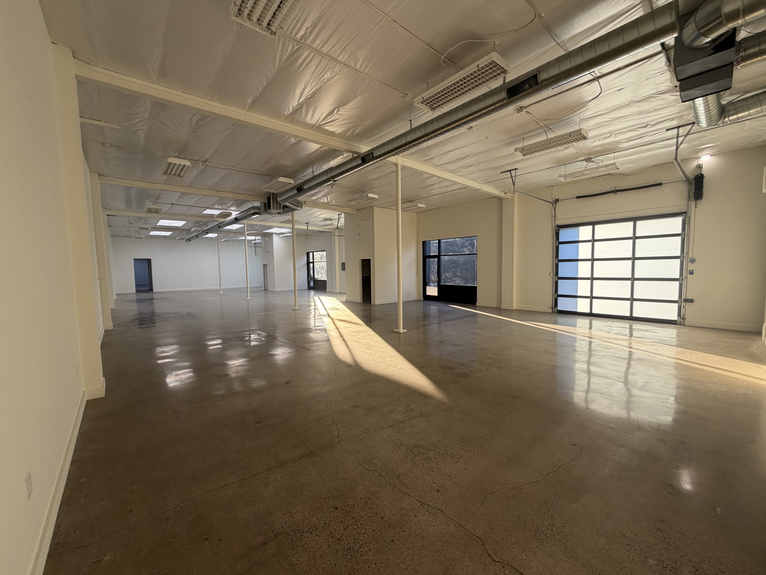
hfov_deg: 102.1
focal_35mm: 14
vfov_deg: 85.7
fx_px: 310
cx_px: 383
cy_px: 288
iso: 64
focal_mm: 2.22
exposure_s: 1/121
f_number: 2.2
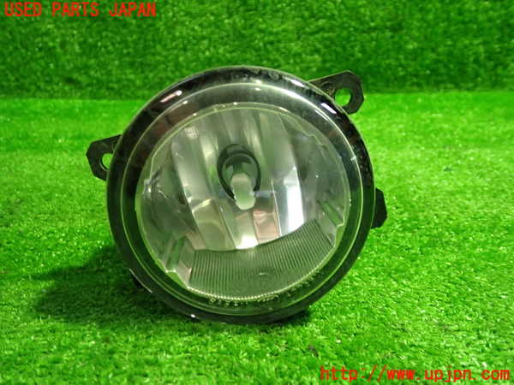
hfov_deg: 60.0
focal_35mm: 30
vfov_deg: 46.8
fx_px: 445
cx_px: 257
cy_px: 192
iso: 500
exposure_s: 1/30
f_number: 2.3
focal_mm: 5.4
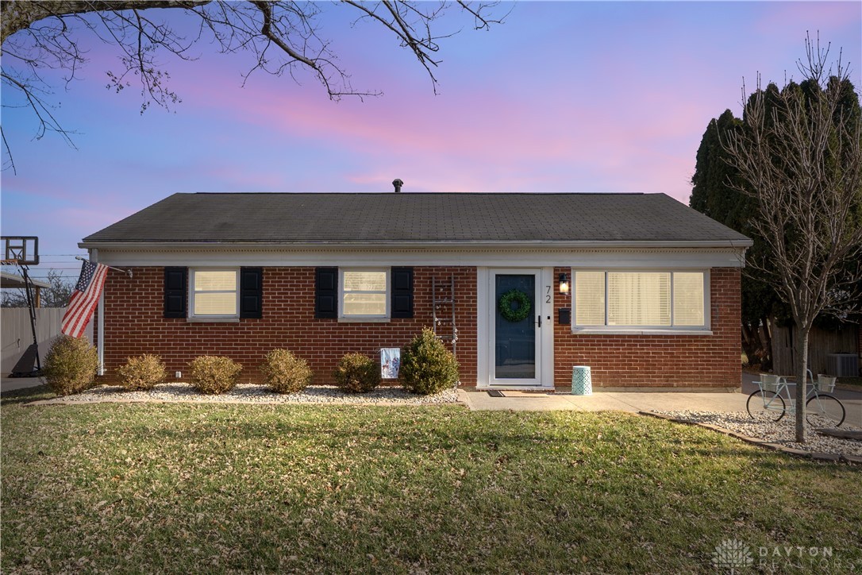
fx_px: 623
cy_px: 288
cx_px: 431
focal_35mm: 26
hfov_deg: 69.4
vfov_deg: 49.6
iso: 320
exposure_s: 1/250
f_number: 10
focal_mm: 17.5
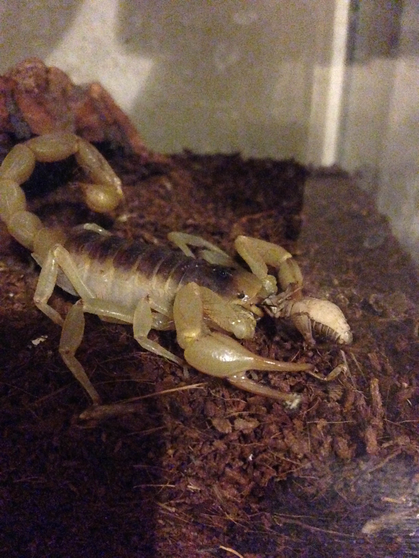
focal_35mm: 66
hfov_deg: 22.3
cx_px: 210
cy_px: 279
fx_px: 1065
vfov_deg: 29.4
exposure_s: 1/15
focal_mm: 4.12
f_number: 2.4
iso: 2500
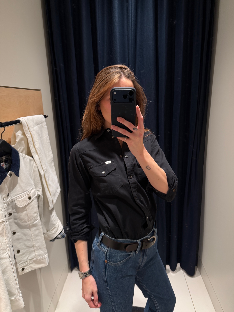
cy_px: 156
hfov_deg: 56.8
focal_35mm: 24
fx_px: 216
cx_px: 117
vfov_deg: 71.6
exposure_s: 1/120
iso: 200
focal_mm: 6.76
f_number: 1.78
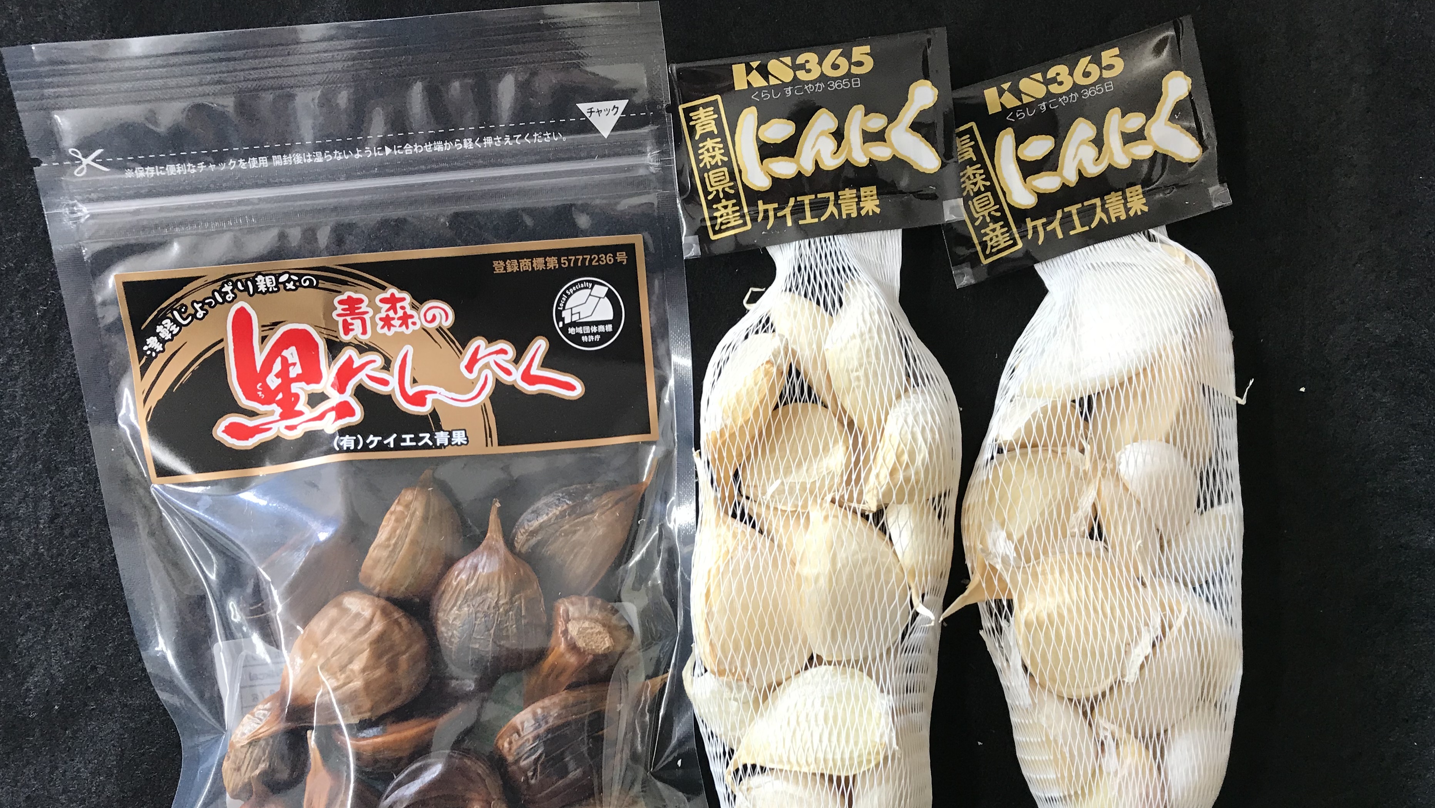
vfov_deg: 35.3
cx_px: 702
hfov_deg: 59.5
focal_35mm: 33
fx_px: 1256
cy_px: 542
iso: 25
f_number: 1.8
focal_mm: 3.99
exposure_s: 1/30
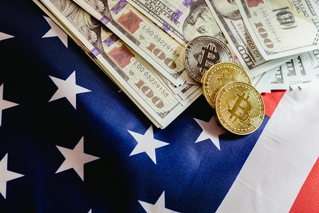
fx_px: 443
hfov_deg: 39.6
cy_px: 106
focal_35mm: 50
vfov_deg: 27.0
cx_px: 160
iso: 200
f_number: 8
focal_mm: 50
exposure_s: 1/90
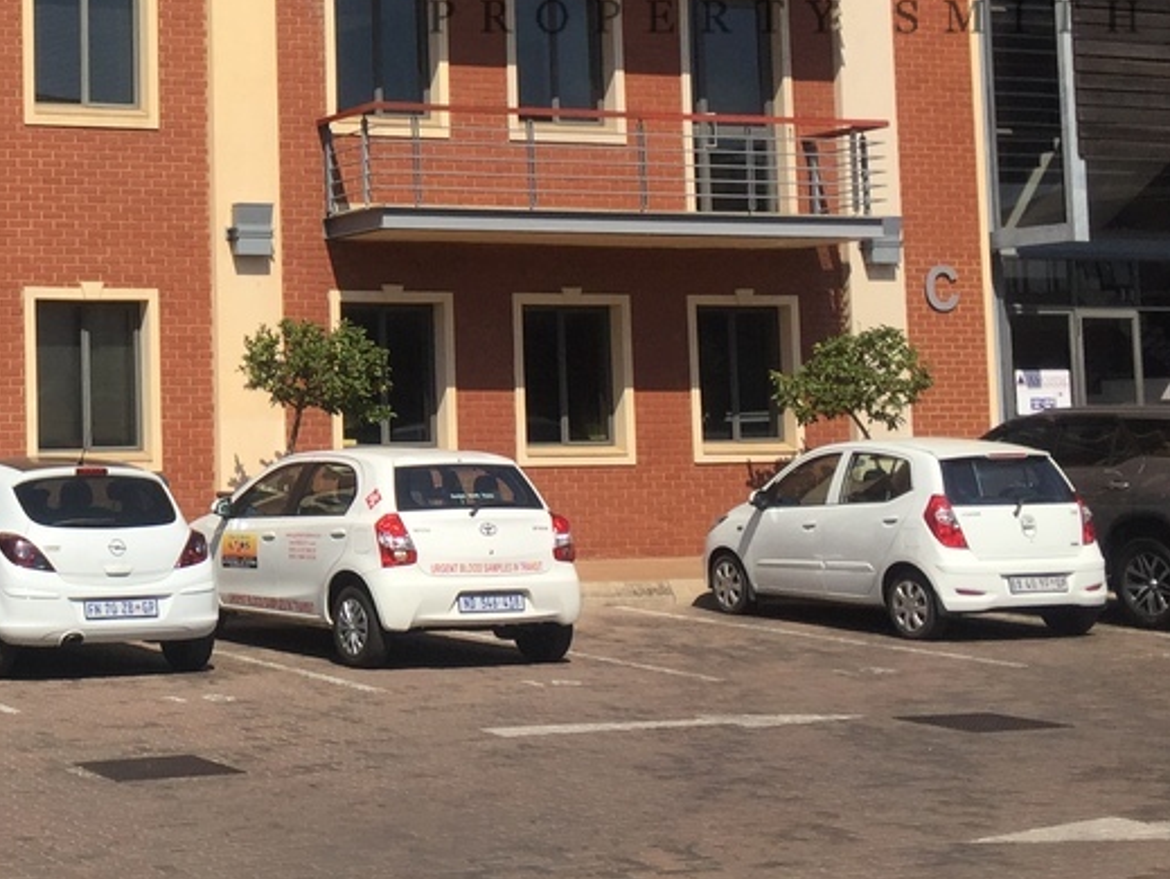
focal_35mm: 67
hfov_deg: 27.3
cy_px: 225
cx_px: -7
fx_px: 2266
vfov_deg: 21.8
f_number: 2.2
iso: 32
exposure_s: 1/3300
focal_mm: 4.15
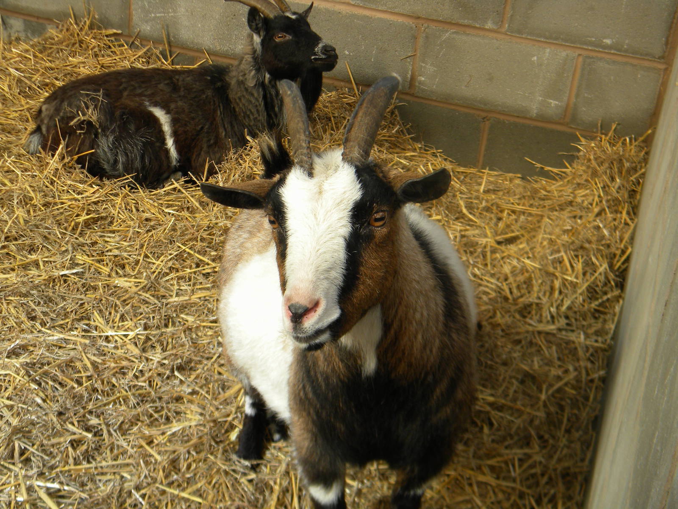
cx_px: 339
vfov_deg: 26.1
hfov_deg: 34.3
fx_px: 1097
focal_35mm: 56
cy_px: 254
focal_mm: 10.1
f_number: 4.1
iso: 80
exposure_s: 1/74
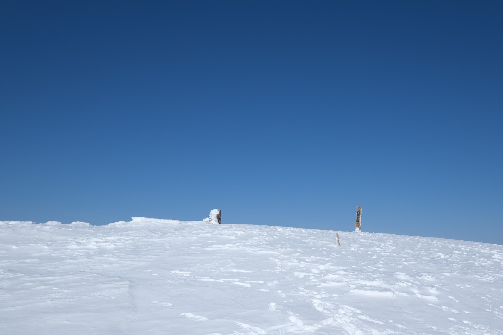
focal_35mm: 30
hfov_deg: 61.9
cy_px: 168
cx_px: 252
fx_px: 419
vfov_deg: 43.6
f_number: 8
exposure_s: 1/900
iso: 160
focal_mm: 20
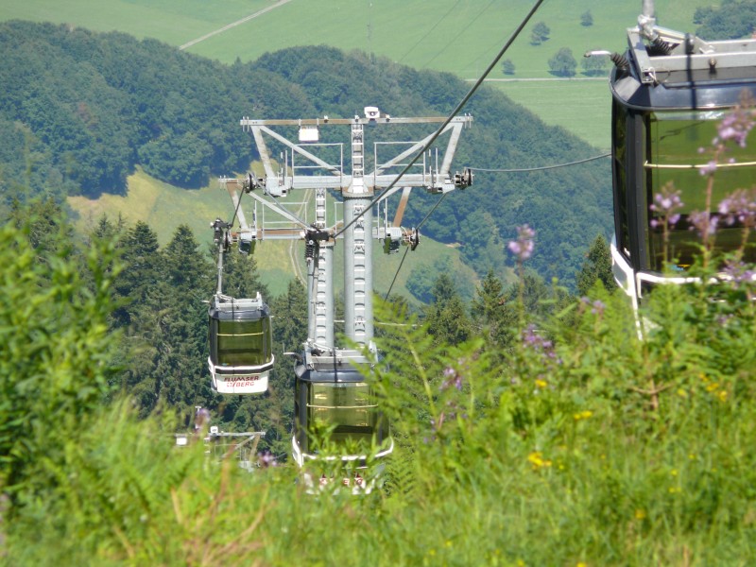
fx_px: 9173
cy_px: 284
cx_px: 378
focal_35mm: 420
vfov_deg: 3.5
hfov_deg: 4.7
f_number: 5.6
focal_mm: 88.8
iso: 100
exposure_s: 1/320
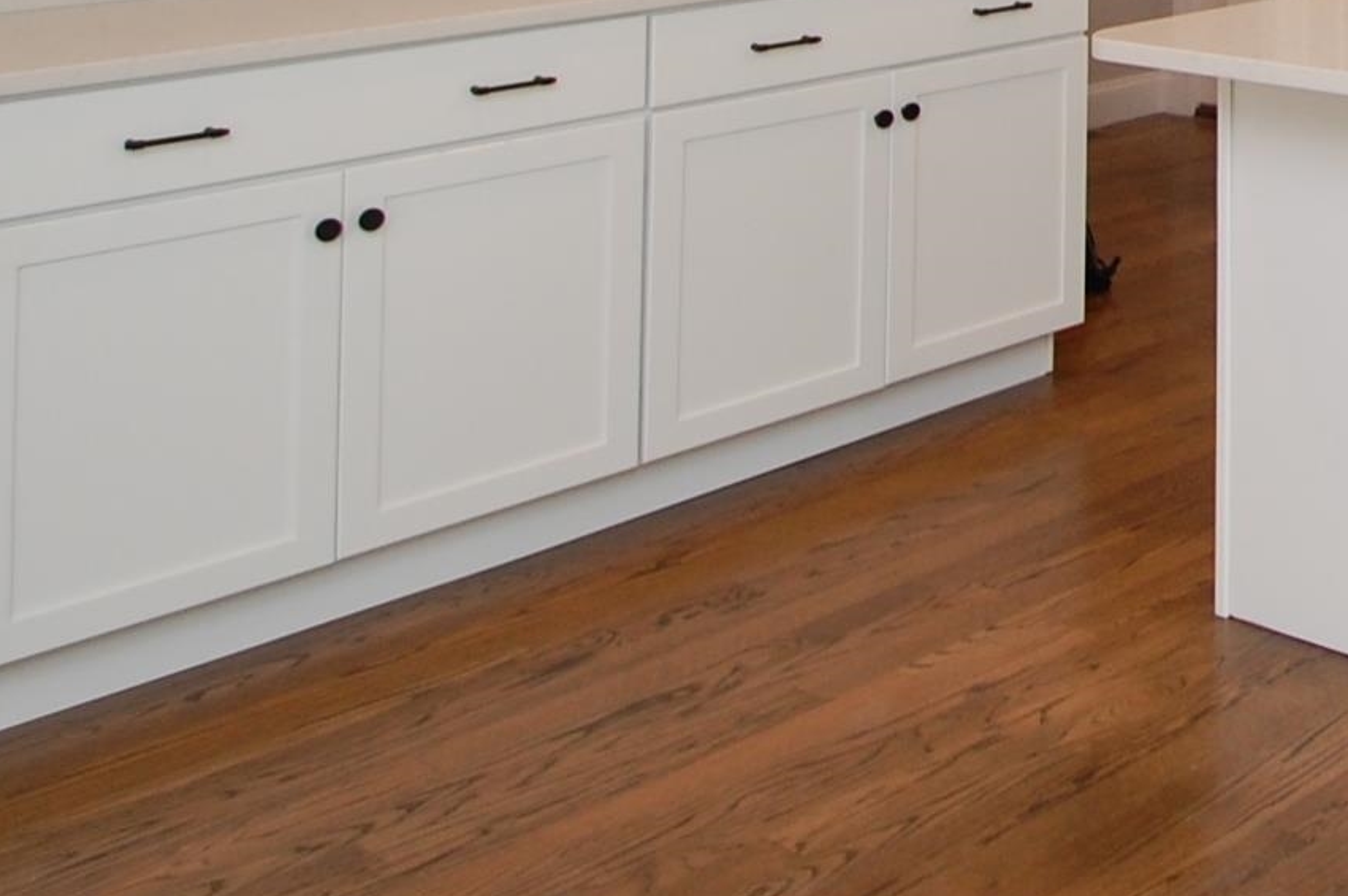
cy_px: -415
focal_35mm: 53
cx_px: 1809
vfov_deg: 21.7
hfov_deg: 29.3
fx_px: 1983
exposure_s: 1/80
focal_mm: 10
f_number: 4.5
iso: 400
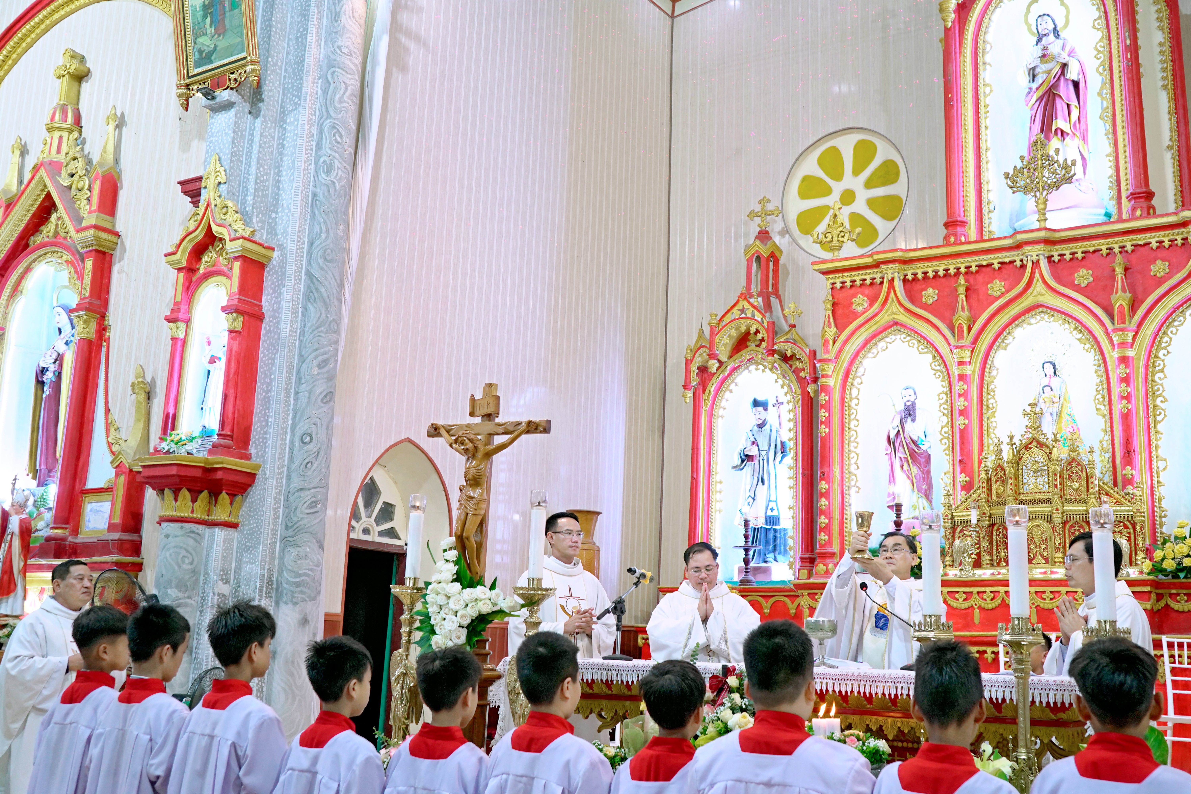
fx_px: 1158
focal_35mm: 35
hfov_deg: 54.4
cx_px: 596
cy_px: 397
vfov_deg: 37.9
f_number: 5.6
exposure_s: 1/100
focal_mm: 35
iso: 1600
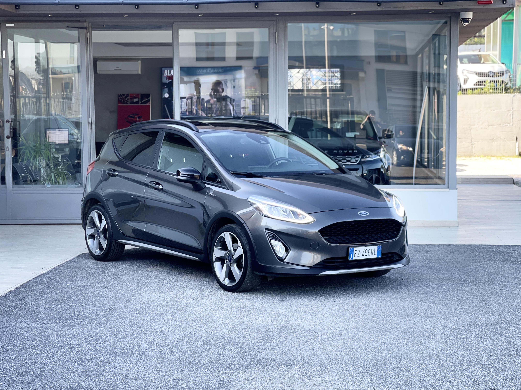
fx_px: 963
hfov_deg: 30.3
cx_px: 260
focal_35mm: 64
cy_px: 195
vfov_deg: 22.9
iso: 32
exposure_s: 1/121
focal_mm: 7.5
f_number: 2.2
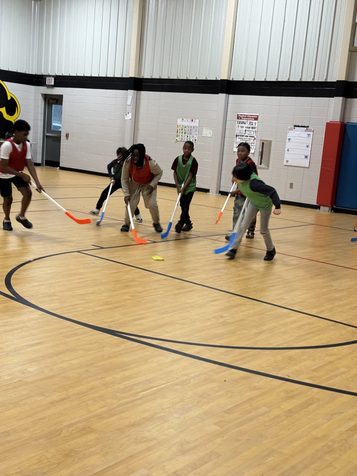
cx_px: 178
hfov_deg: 30.3
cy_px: 238
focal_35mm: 48
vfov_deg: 39.7
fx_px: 660
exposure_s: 1/60
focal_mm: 6.76
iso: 125
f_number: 1.78
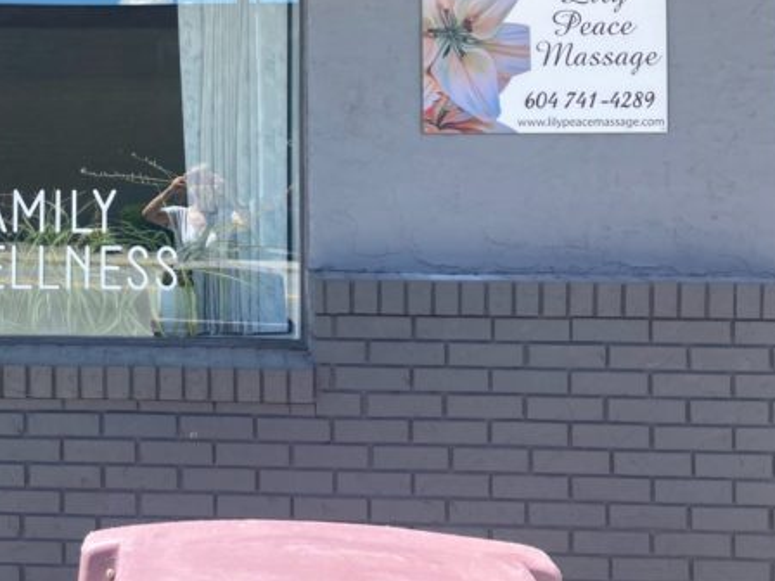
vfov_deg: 29.8
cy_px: 156
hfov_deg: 37.8
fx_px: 1075
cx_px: 123
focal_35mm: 48
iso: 20
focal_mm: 3.99
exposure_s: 1/600
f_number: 1.8
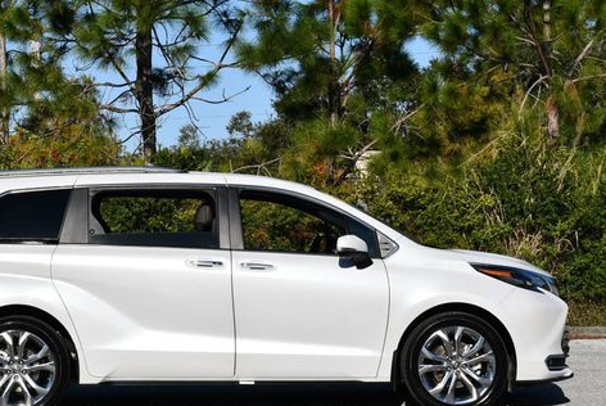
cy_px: 176
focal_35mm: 103
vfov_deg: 13.3
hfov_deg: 19.7
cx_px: 212
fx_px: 1736
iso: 100
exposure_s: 1/400
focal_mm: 38
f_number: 10
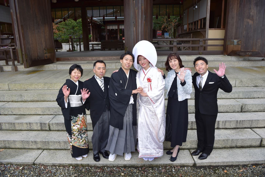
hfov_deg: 73.7
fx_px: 177
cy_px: 88
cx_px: 132
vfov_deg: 53.2
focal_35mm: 24
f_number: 9
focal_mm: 24
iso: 400
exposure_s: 1/60
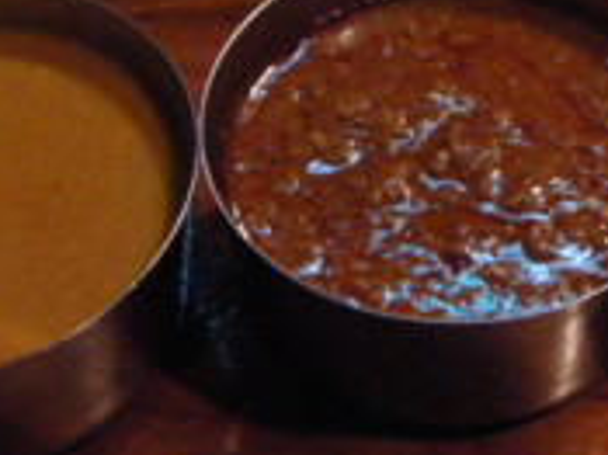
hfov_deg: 21.3
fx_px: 1580
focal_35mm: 90
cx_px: 552
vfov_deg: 15.6
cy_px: -129
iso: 800
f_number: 7.6
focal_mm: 7.5
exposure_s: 1/3.3
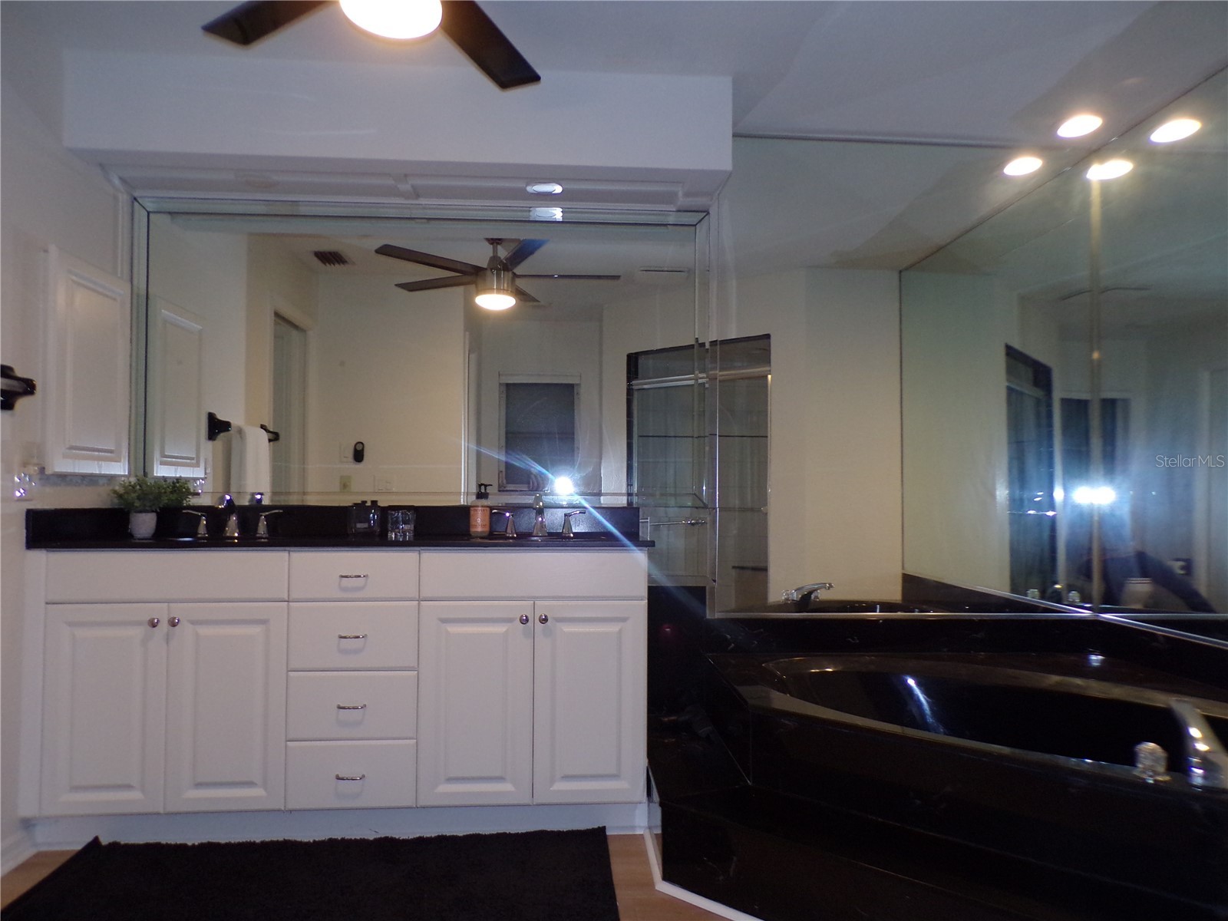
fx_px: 851
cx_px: 614
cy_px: 460
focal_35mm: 24
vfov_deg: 56.8
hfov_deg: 71.6
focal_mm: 4.3
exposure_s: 1/34
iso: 200
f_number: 3
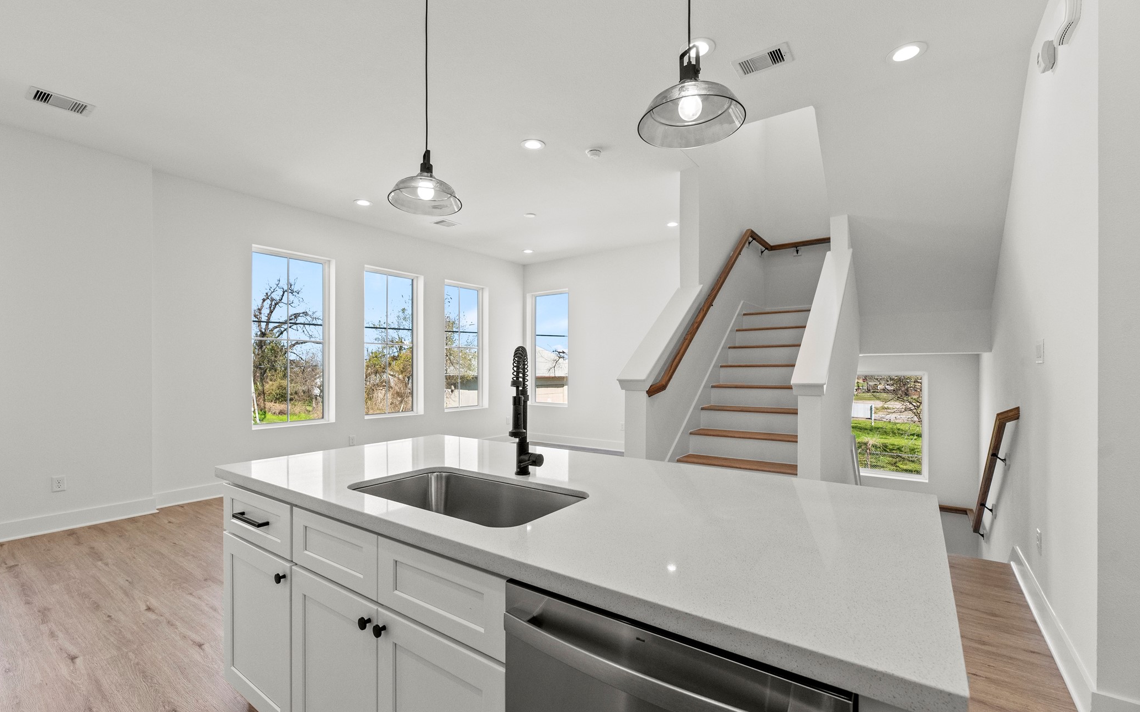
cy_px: 352
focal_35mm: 15
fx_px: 466
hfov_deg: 101.5
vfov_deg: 74.8
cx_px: 566
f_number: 8
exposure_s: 1/100
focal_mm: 14
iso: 800
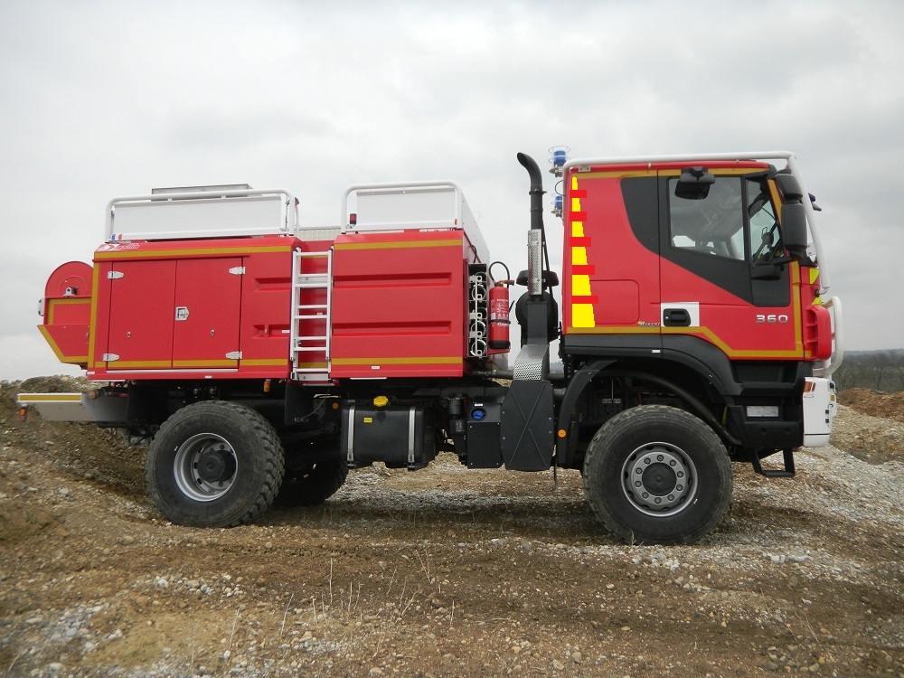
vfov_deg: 49.7
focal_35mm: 28
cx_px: 452
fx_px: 731
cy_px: 339
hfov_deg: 63.4
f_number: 3.9
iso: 80
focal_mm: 5
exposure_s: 1/282
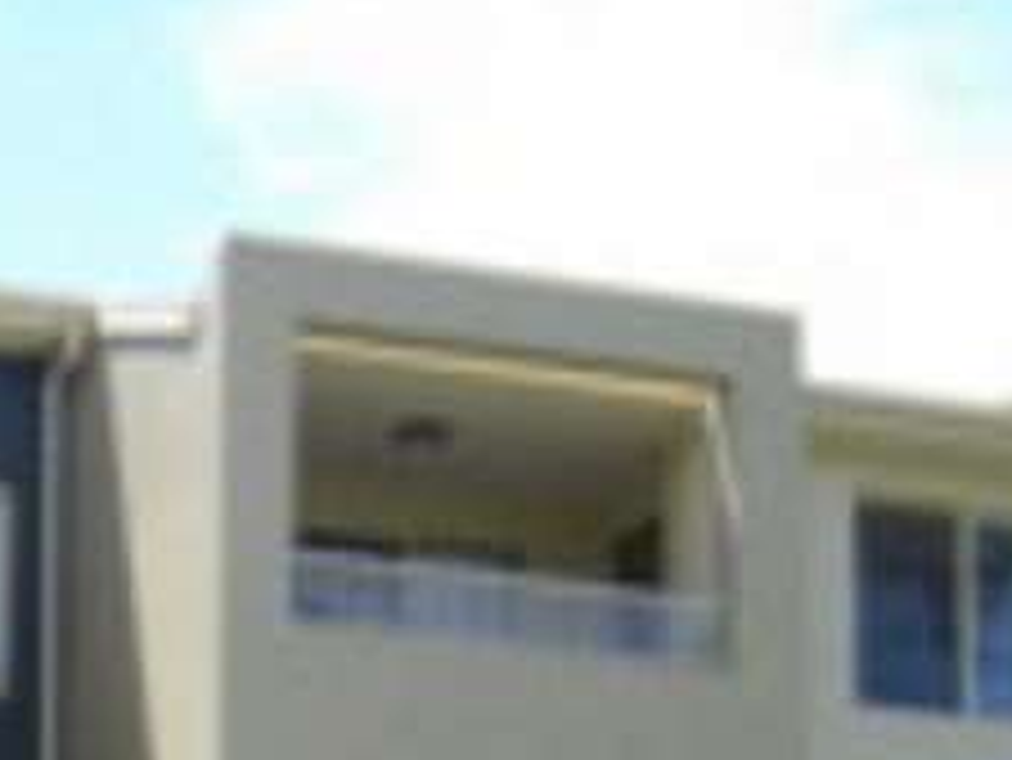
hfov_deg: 15.7
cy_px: 1327
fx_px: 3539
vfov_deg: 11.5
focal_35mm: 121
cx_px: -193
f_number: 4.7
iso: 50
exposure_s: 1/125
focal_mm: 5.6
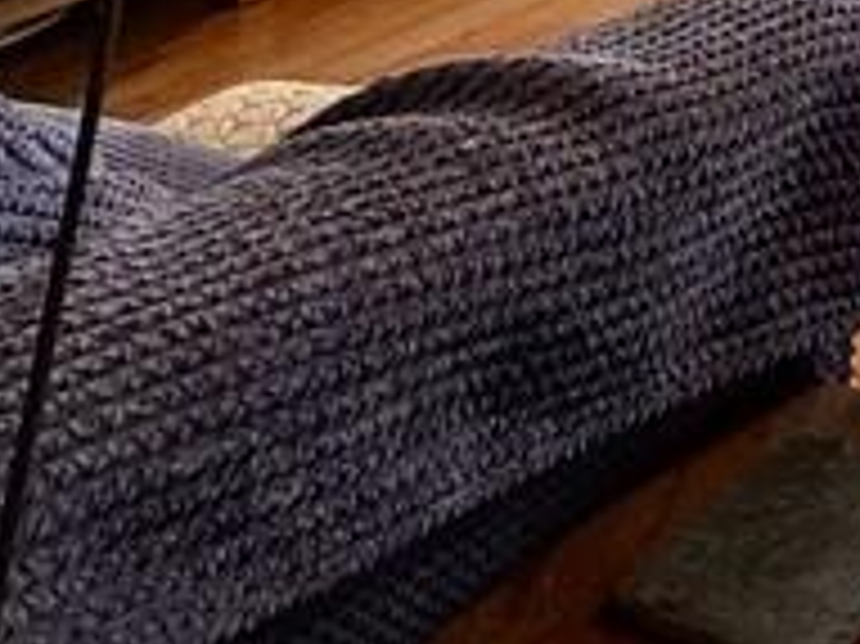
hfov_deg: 19.3
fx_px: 1862
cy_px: -793
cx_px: 1571
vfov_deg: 14.6
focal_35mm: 75
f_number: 2.2
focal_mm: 2.22
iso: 100
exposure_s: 1/100
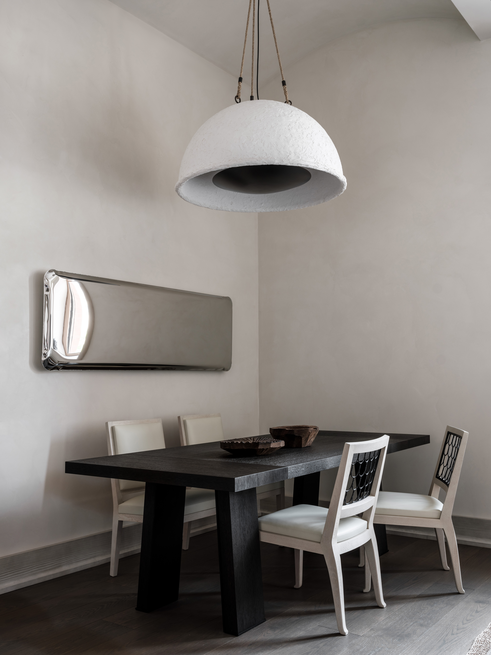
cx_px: 246
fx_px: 643
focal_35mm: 34
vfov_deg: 54.0
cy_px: 328
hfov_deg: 41.8
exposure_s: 1/1.67
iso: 200
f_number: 13
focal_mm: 42.5
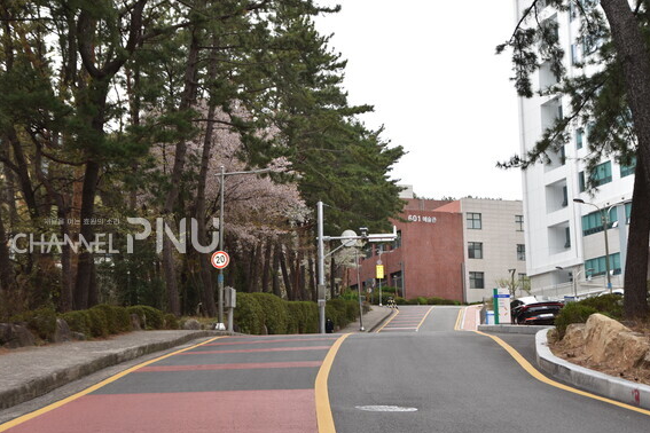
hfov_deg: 35.9
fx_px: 1003
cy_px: 219
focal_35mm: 56
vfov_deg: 24.4
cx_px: 339
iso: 100
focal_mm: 35
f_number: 4.5
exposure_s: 1/250
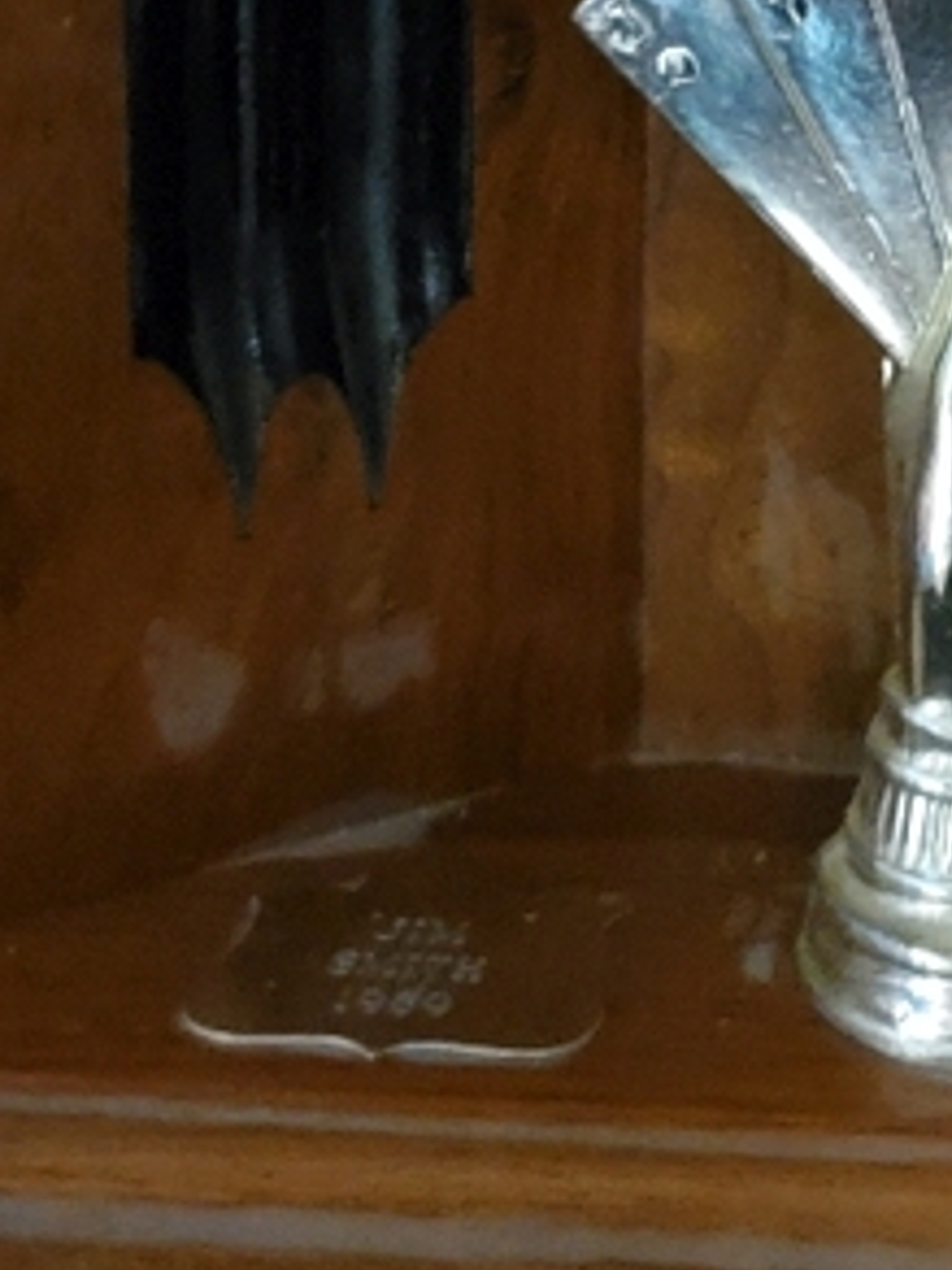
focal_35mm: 95
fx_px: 3484
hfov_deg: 15.2
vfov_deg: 19.7
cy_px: -135
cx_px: 1048
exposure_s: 1/10
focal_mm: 4.3
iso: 1250
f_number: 1.5
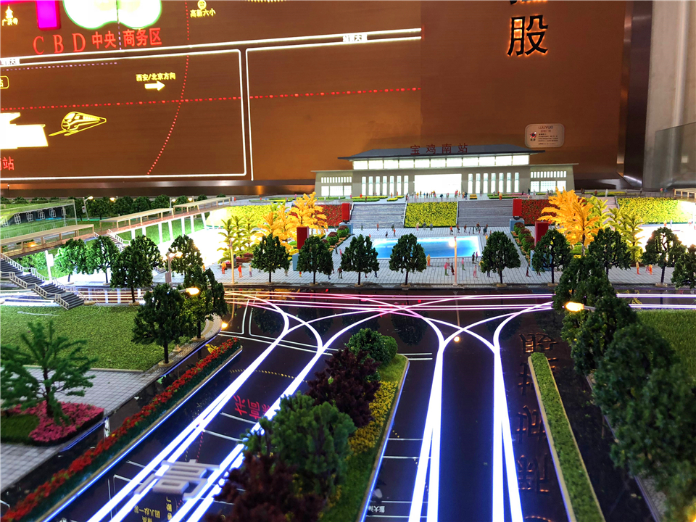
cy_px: 261
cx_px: 348
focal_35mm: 29
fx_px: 583
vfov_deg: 48.2
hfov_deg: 61.7
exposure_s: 1/17
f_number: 1.8
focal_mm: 3.99
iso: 40
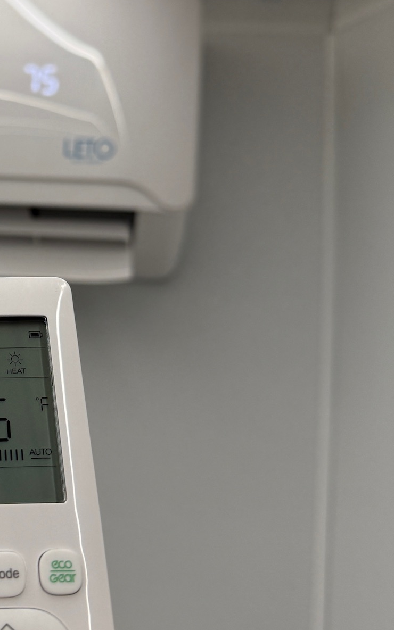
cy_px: 267
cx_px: -13
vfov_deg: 45.1
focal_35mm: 44
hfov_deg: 27.3
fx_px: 756
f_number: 1.78
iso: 160
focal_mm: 6.76
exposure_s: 1/149
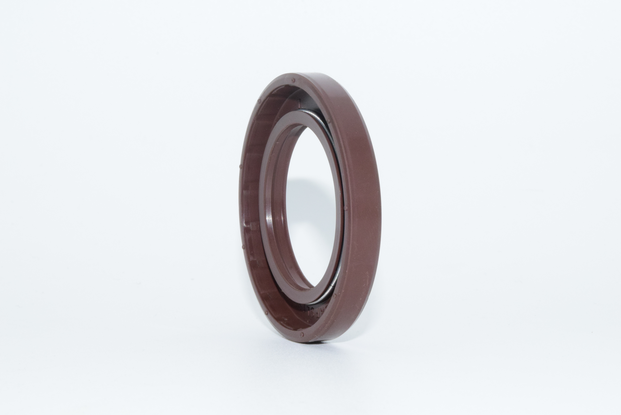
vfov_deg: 17.5
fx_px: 1347
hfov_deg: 26.0
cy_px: 208
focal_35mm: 78
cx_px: 310
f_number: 32
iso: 1600
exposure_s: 1/60
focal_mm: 52
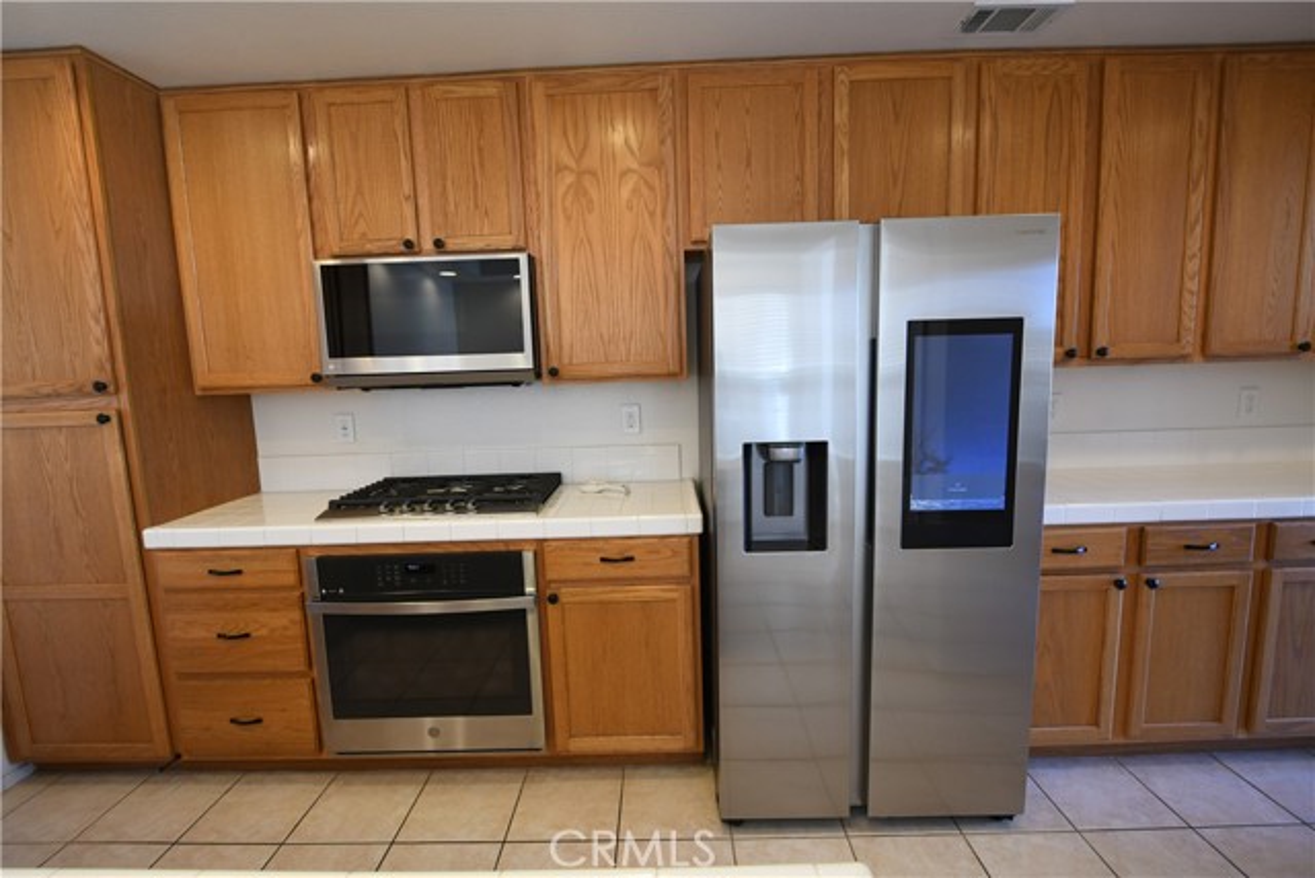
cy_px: 439
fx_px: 603
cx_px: 658
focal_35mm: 16
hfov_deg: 95.0
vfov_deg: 72.1
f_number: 4
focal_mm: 11
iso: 800
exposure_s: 1/60
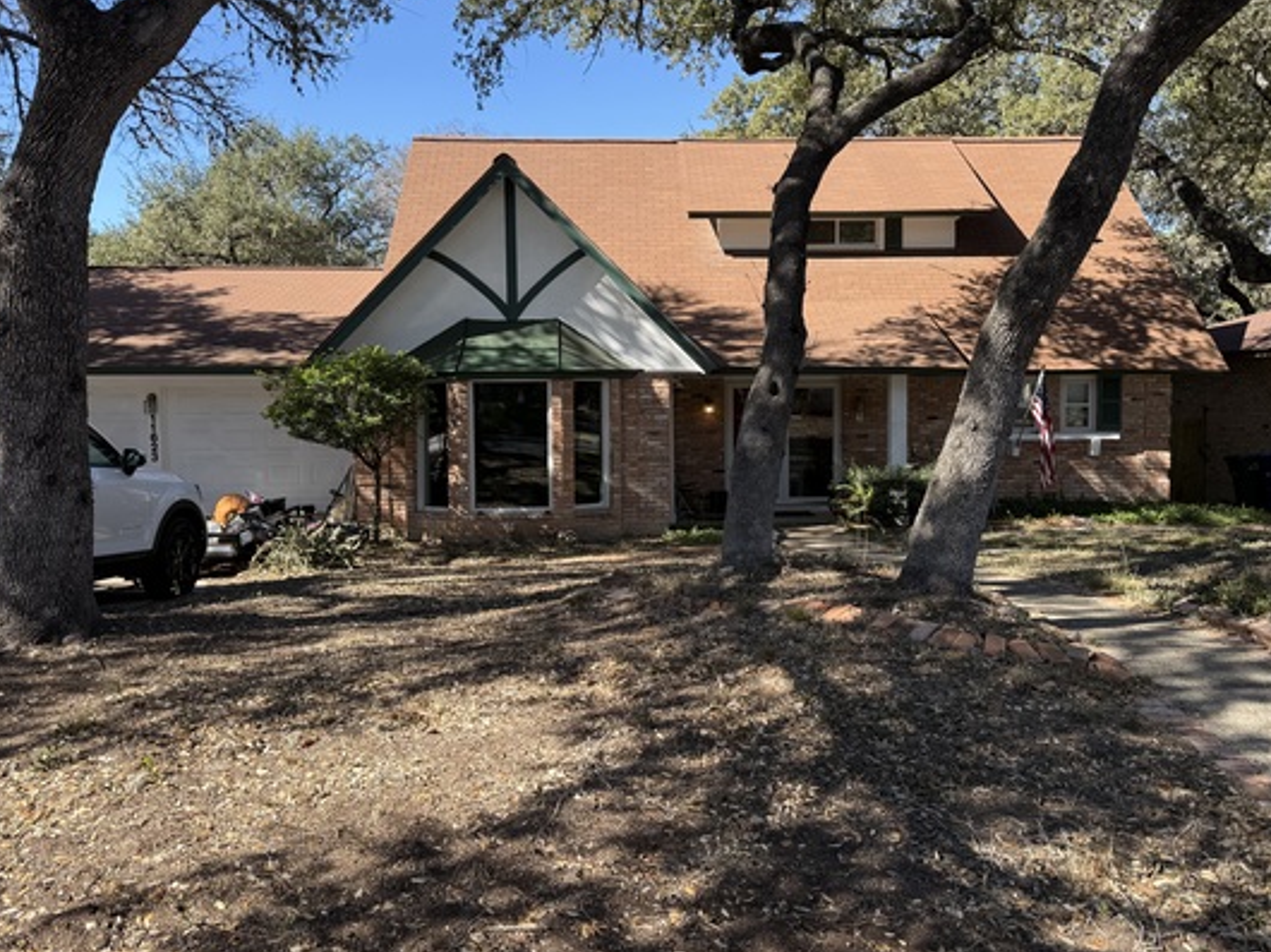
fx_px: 1064
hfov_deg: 61.6
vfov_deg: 48.1
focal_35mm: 29
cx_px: 671
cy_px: 427
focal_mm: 6.76
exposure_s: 1/1314
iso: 80
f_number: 1.78
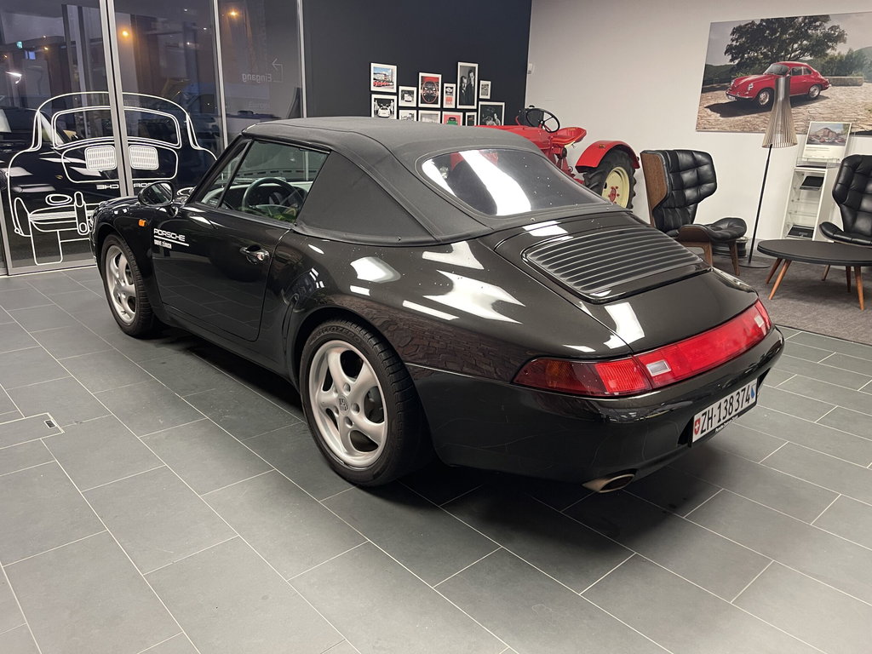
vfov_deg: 54.9
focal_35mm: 25
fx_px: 630
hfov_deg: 69.4
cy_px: 327
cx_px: 436
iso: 250
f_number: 1.6
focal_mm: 5.1
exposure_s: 1/50
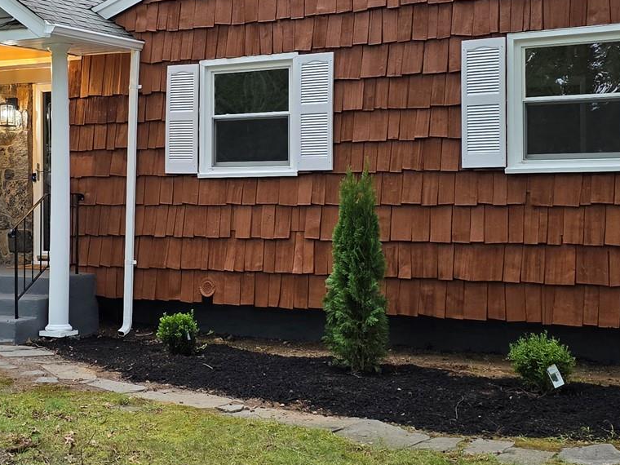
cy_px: 176
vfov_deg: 23.6
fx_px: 1110
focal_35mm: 62
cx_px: 215
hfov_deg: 31.0
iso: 125
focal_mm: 6.3
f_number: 1.7
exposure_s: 1/120
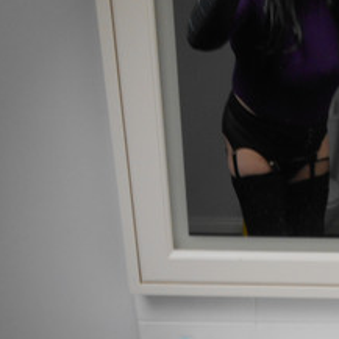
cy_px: 274
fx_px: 587
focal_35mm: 53
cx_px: 283
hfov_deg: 31.2
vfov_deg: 31.3
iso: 220
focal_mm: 4.6
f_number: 3.2
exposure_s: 1/30
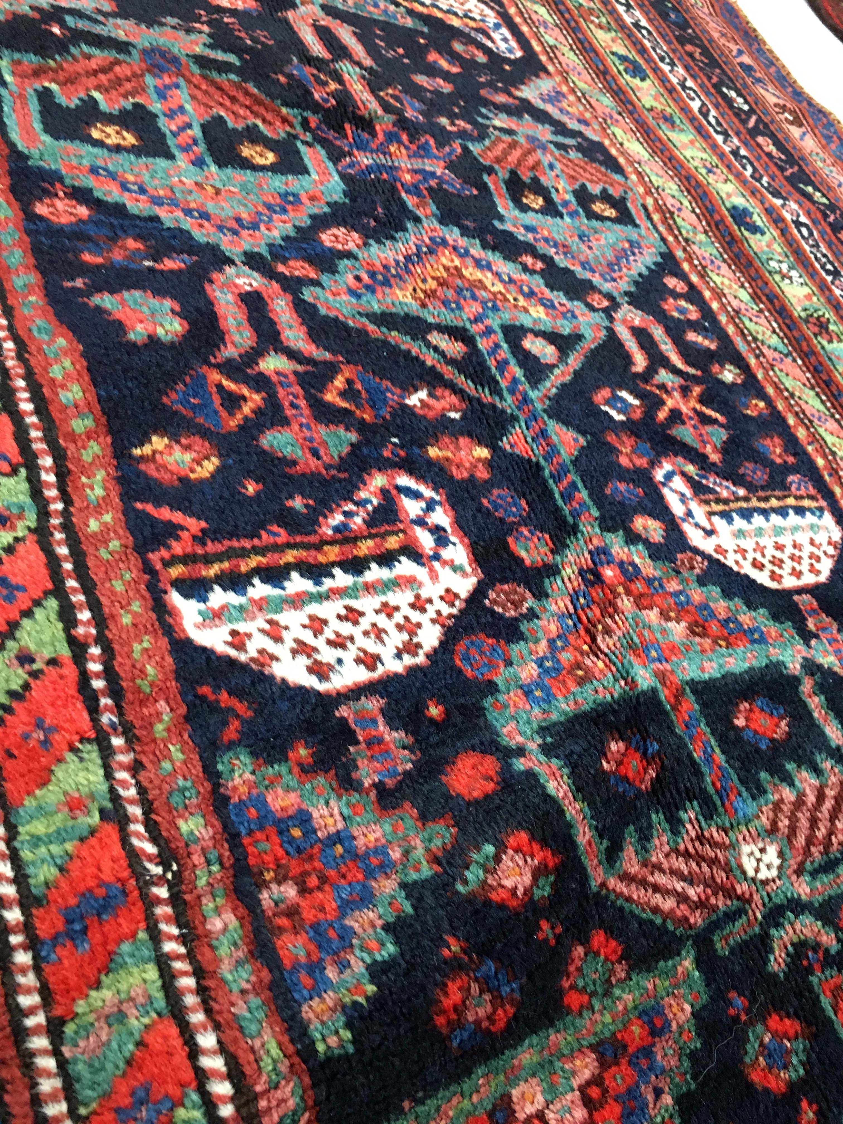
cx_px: 422
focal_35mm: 29
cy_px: 562
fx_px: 942
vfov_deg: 61.7
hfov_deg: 48.2
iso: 200
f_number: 2.2
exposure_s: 1/25
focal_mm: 4.15
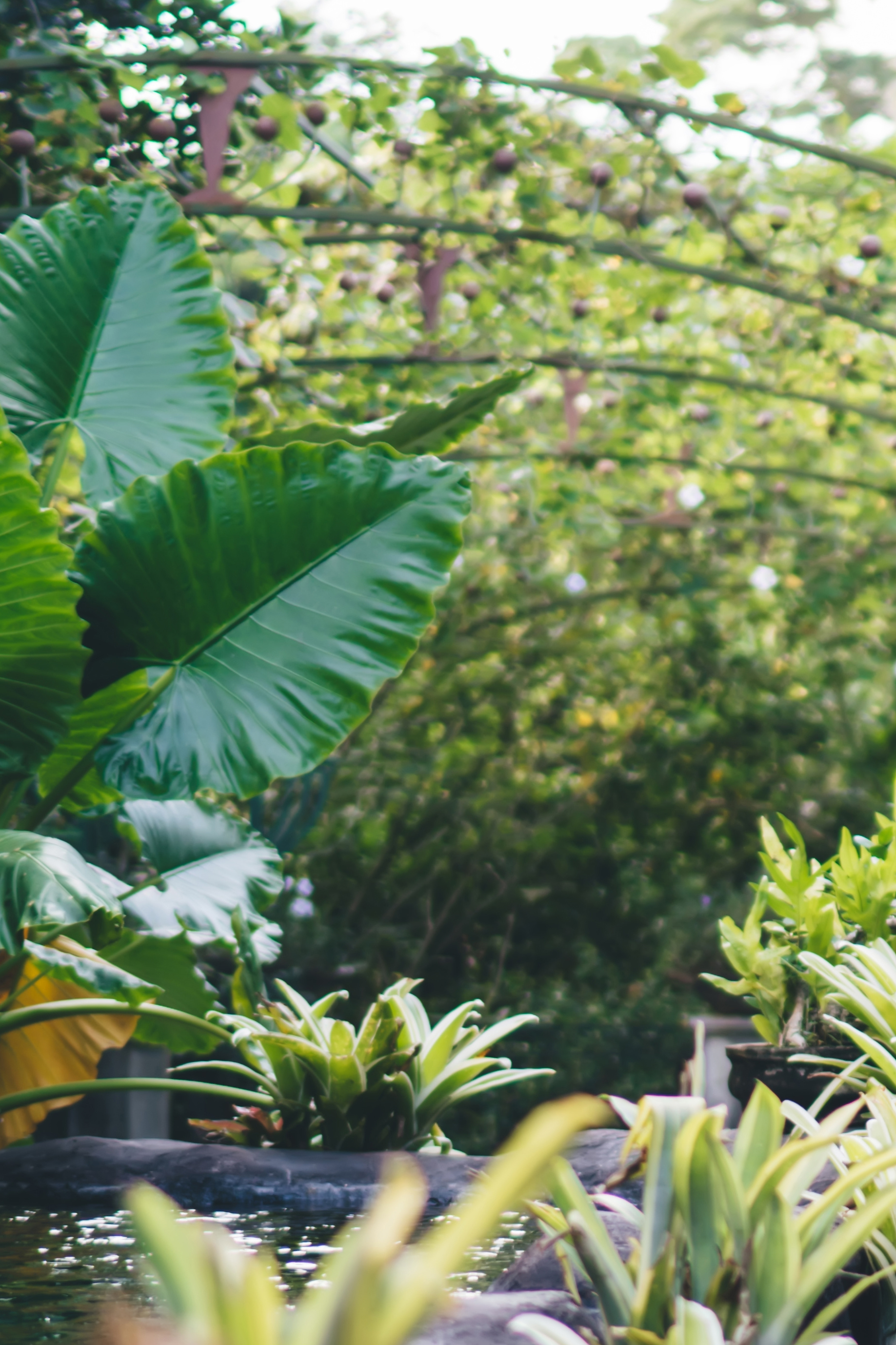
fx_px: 3771
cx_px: 1412
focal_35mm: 101
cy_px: 961
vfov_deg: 20.1
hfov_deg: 12.7
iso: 100
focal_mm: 35
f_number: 1.7
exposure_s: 1/250
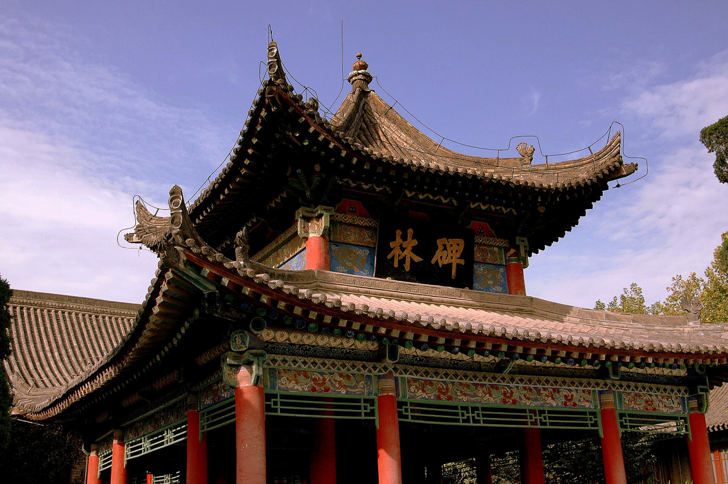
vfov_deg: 31.8
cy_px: 242
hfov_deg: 46.4
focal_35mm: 42
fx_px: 849
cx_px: 364
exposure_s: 1/200
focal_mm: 28
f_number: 7.1
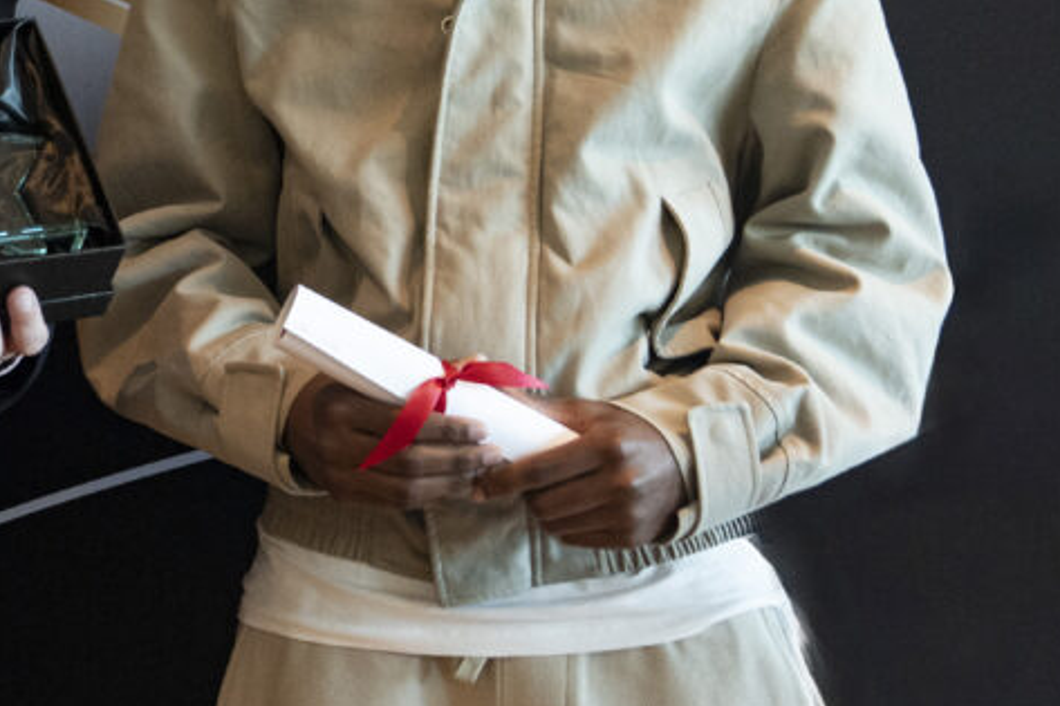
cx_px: 101
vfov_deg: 17.1
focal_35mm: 78
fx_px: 2296
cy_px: 10
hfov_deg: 25.2
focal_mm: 24
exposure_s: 1/60
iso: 2500
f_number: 2.8
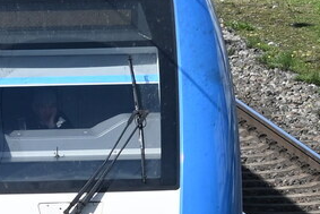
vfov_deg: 1.8
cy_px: 61
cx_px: -179
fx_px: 6776
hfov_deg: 2.7
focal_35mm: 762
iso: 140
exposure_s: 1/1000
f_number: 4.8
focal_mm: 72
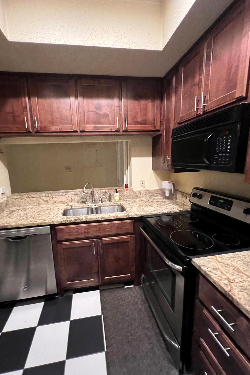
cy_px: 189
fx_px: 146
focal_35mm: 14
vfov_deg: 104.2
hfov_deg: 80.9
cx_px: 110
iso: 800
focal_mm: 1.57
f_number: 1.8
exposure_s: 1/60
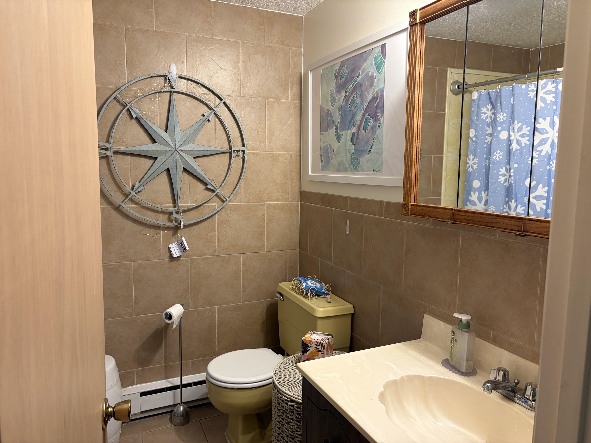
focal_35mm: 26
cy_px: 222
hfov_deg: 67.3
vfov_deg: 53.1
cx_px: 296
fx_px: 444
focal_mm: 5.96
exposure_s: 1/60
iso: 160
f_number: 1.6
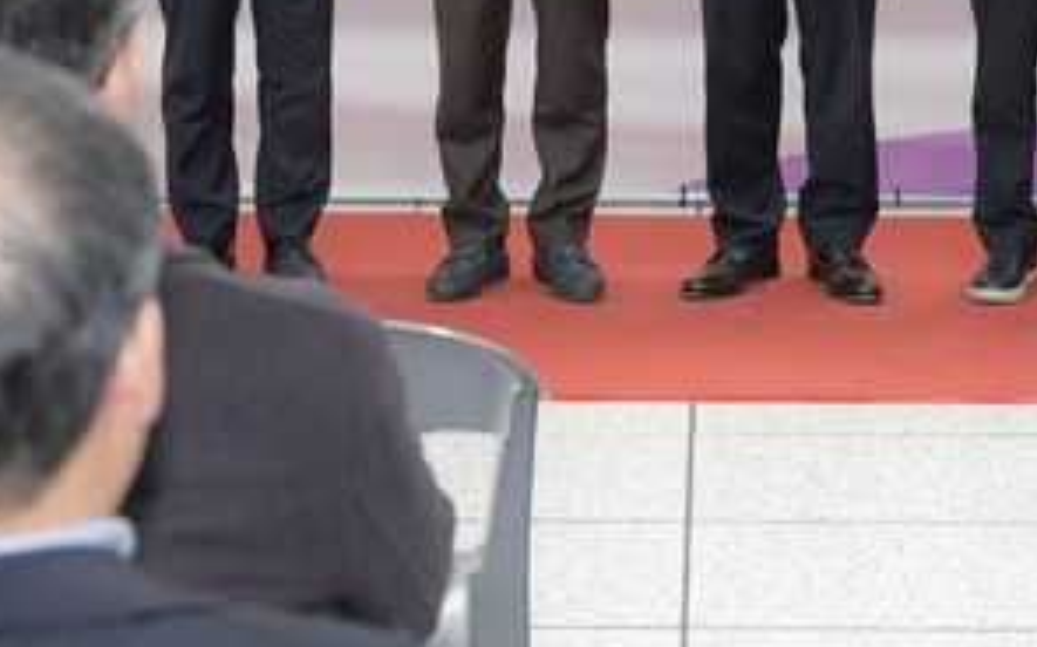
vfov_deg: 9.8
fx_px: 3728
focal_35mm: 132
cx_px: 782
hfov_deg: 15.8
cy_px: -146
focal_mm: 49
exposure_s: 1/160
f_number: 4.5
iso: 2500
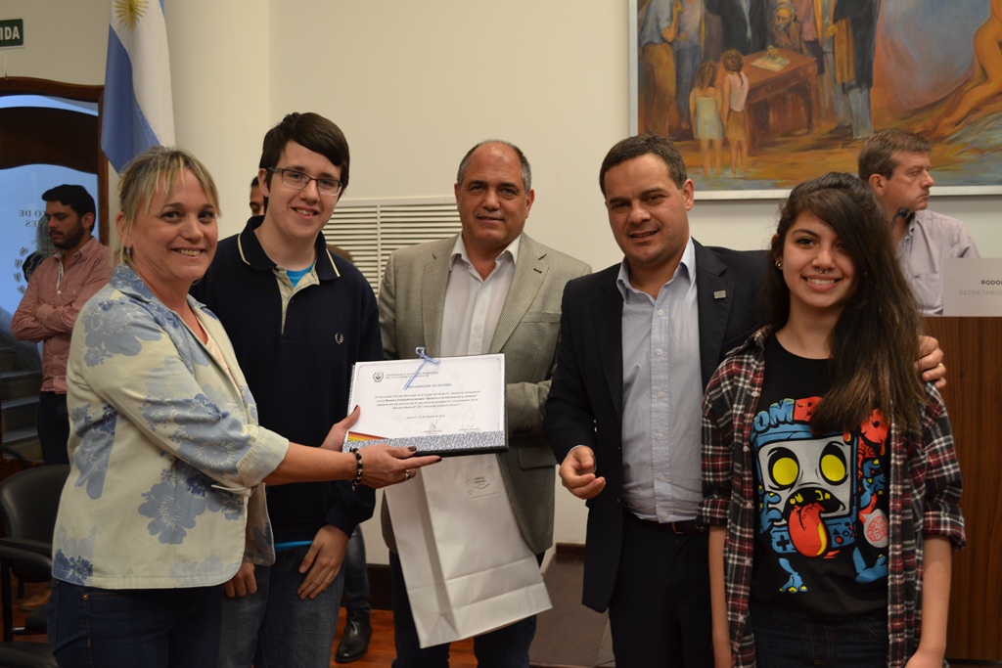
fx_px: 1002
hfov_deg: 53.1
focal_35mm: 36
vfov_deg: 36.9
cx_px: 501
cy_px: 334
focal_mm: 24
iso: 400
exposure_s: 1/20
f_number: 4
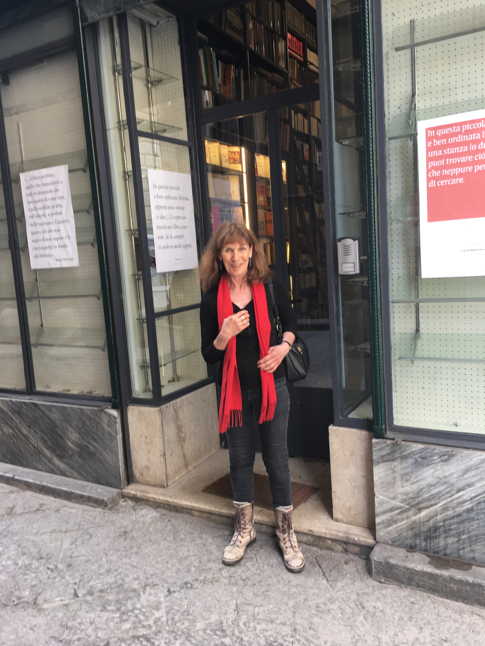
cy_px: 323
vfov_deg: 61.7
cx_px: 242
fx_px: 542
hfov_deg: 48.2
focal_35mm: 29
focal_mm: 4.15
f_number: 2.2
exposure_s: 1/50
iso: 32
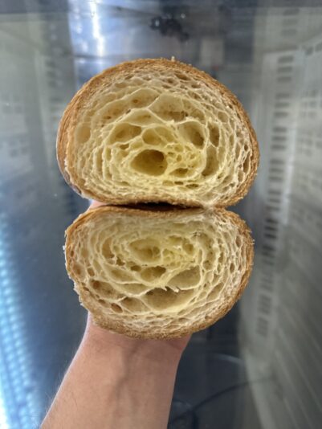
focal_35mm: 24
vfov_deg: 71.6
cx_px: 161
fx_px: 297
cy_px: 214
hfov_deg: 56.9
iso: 200
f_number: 1.78
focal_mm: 6.86
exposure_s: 1/100
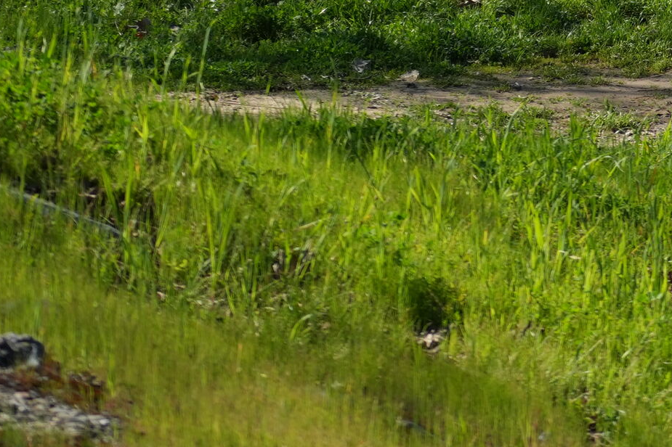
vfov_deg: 5.3
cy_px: -343
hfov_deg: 7.9
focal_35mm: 257
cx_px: 991
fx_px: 4795
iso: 320
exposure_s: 1/1250
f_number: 5.6
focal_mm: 55
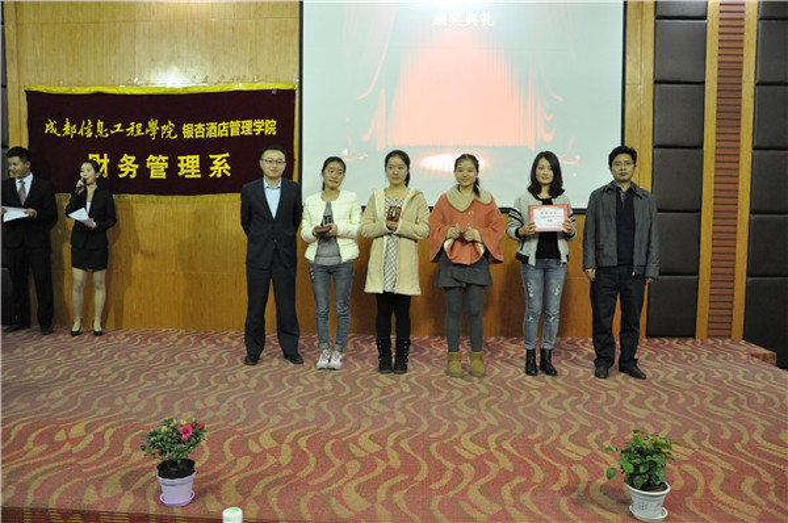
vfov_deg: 47.8
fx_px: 590
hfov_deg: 67.5
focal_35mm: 27
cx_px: 394
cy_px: 262
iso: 2200
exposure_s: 1/30
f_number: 3.5
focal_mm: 18
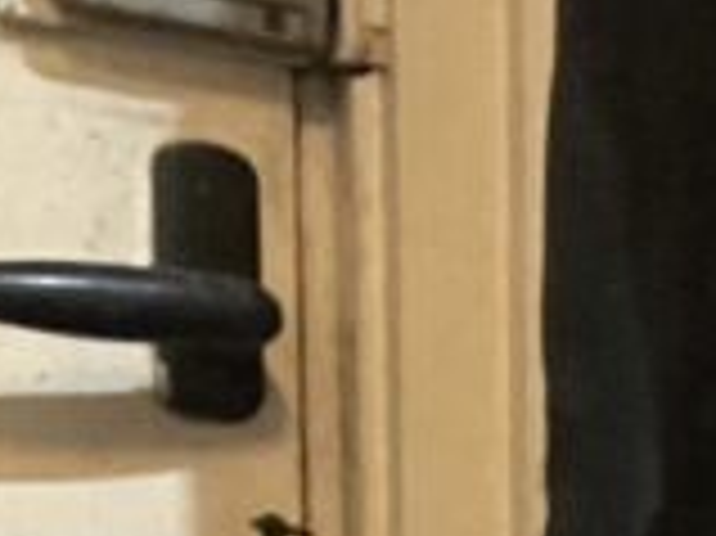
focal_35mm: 148
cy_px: 1473
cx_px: 1914
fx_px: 3059
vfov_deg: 8.7
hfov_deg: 10.6
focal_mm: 2.71
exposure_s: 1/33
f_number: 2.2
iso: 250
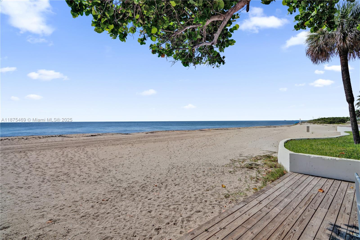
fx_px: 160
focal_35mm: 16
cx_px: 180
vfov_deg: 73.7
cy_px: 120
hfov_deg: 96.7
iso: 50
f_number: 7.1
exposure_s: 1/500
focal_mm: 16
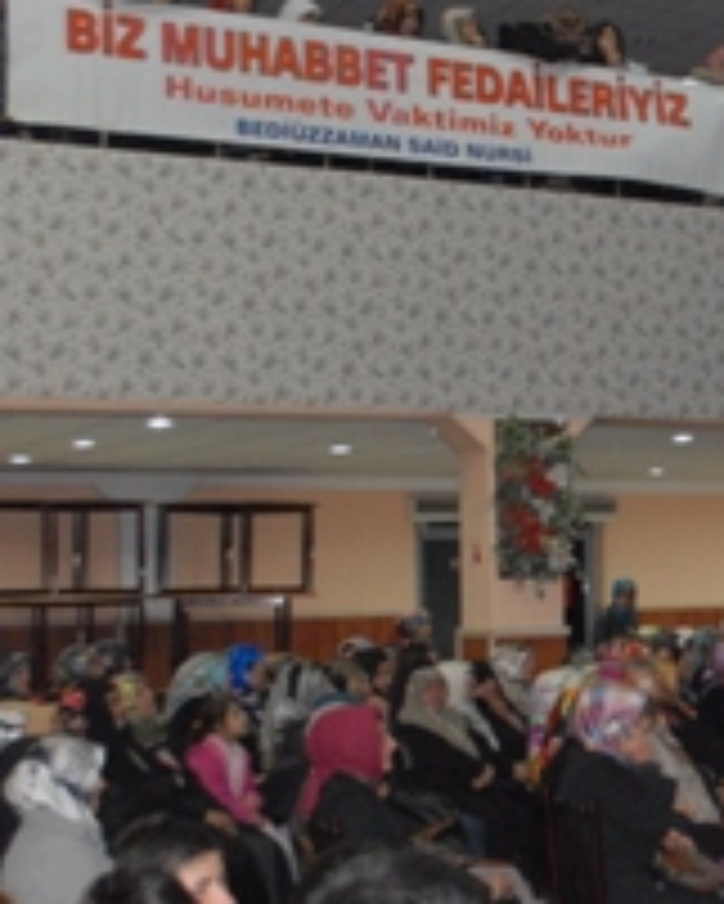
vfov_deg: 25.0
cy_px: 549
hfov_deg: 18.5
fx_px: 2034
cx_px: 989
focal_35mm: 76
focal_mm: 22
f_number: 5.6
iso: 1250
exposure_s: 1/30
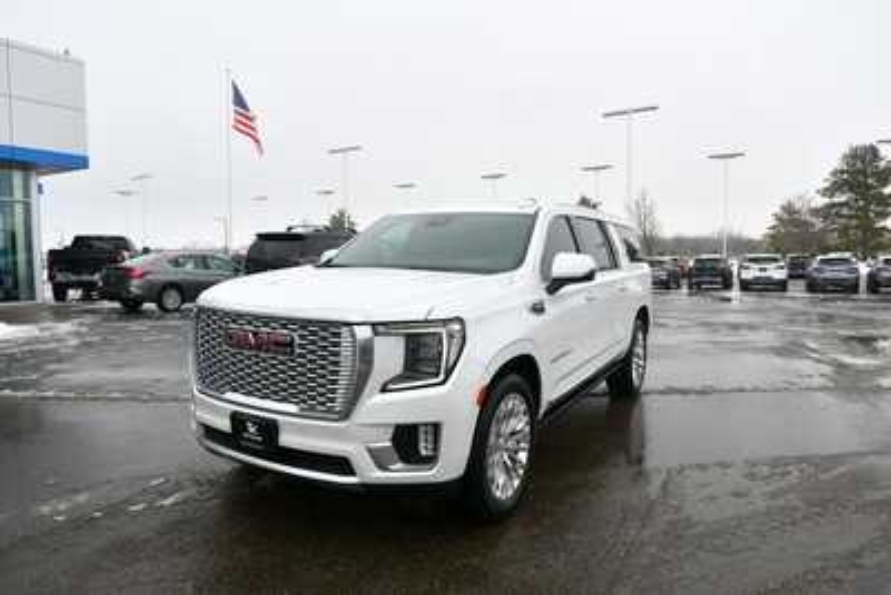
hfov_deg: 78.6
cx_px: 446
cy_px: 298
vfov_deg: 57.3
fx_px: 545
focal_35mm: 22
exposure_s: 1/250
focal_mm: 15
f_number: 7.1
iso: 200
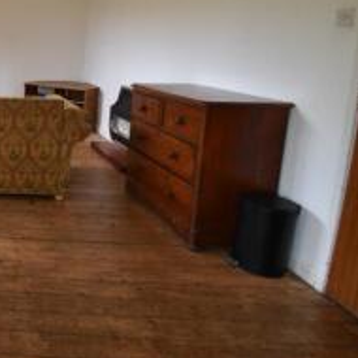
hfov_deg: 37.0
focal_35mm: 32
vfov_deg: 49.8
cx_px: -85
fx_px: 374
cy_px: 106
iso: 140
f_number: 6.3
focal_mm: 10
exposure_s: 1/15
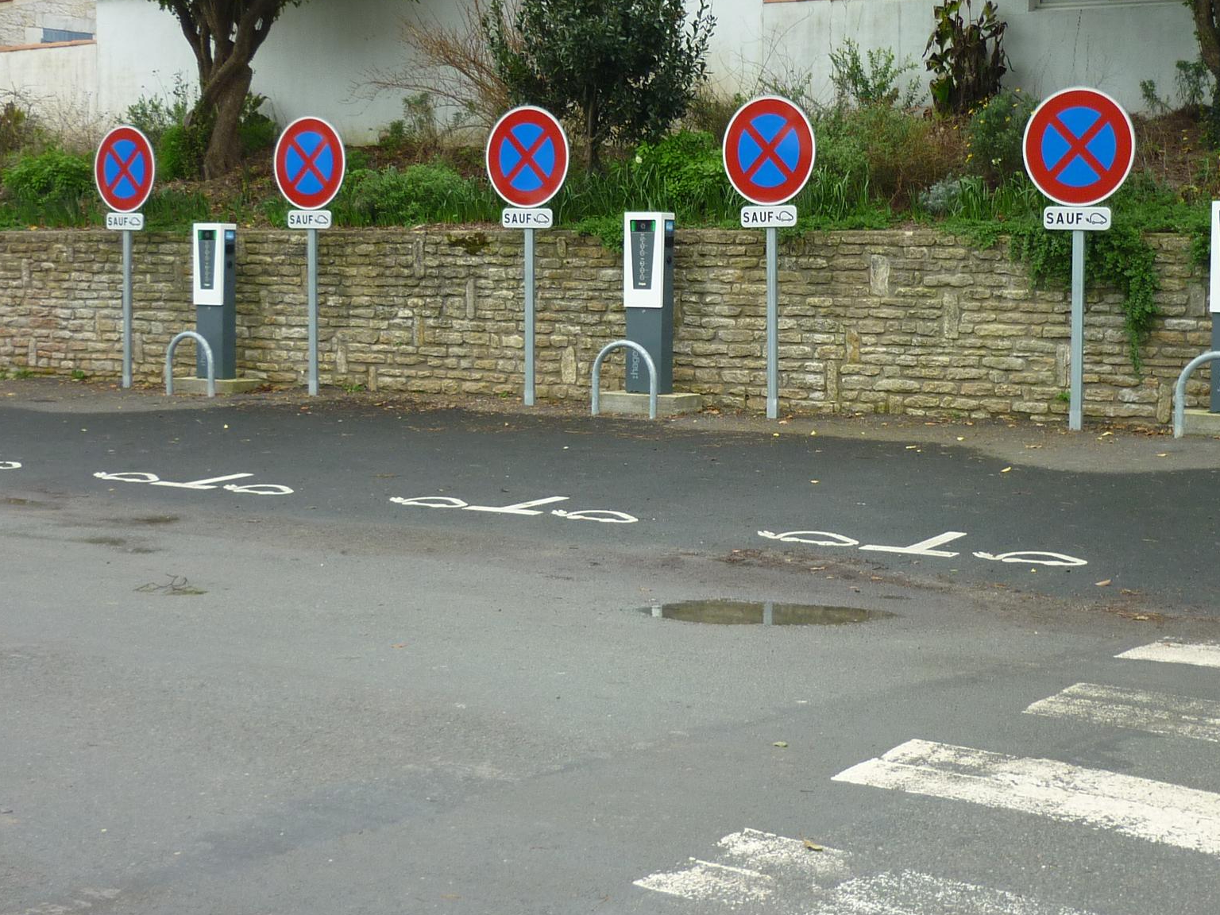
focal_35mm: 55
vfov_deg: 26.5
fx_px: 1938
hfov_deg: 34.8
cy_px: 358
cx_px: 745
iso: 80
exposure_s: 1/125
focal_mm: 5.5
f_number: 2.8
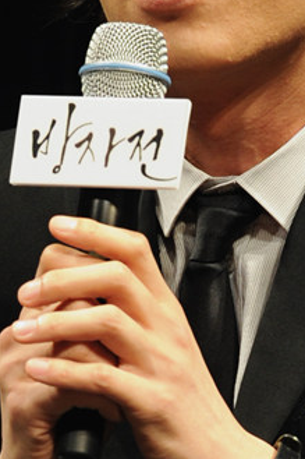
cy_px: 81
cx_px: 223
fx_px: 5406
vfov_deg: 4.8
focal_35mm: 425
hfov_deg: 3.2
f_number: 3.5
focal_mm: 200
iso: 800
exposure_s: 1/250
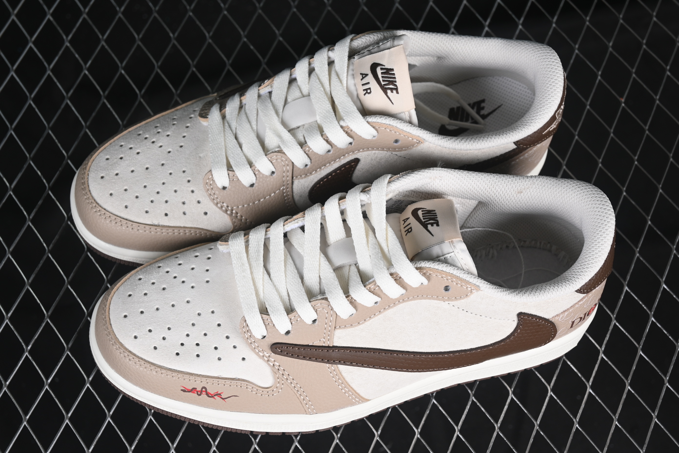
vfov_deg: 18.2
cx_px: 340
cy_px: 226
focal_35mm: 75
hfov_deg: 27.0
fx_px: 1414
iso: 160
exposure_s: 1/80
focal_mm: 50
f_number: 7.1
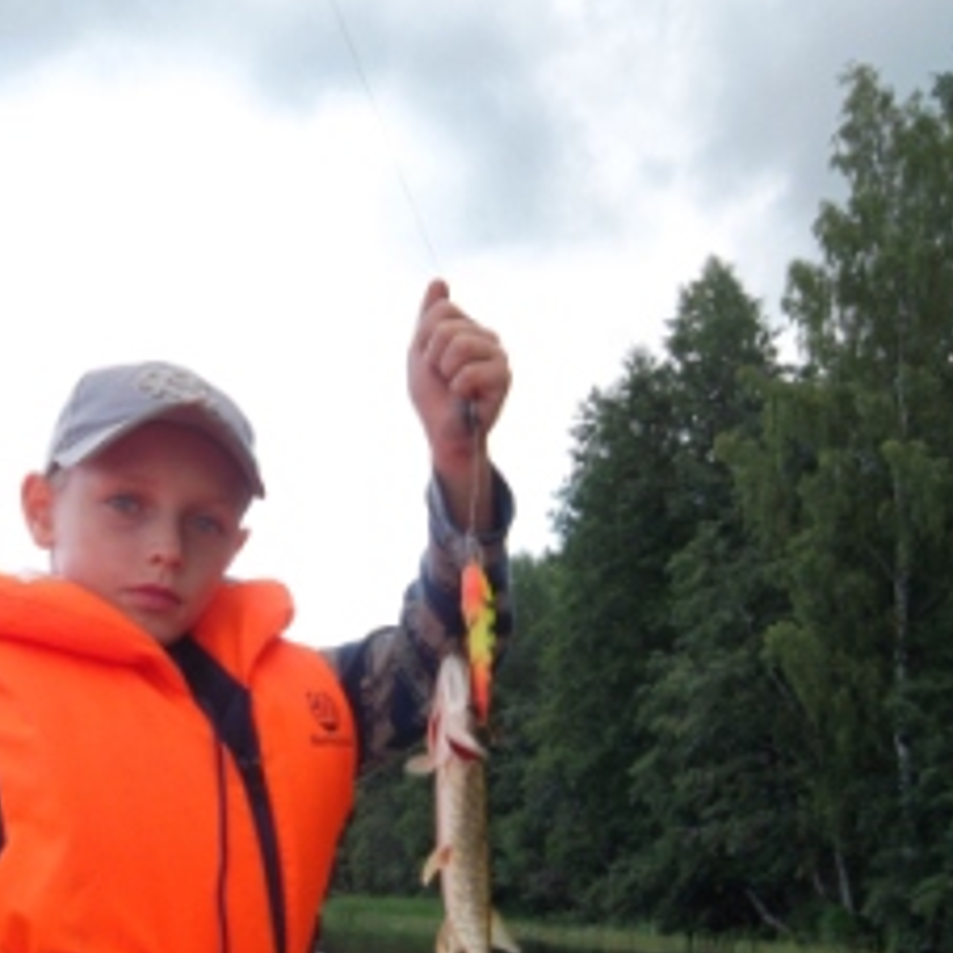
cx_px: 336
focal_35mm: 47
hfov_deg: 35.8
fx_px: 1464
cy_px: 768
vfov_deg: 34.9
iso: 80
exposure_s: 1/300
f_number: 3.5
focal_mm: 4.9
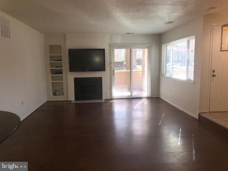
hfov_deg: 63.4
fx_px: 184
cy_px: 86
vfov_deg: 49.7
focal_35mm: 28
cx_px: 114
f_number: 1.8
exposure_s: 1/120
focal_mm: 3.99
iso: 32
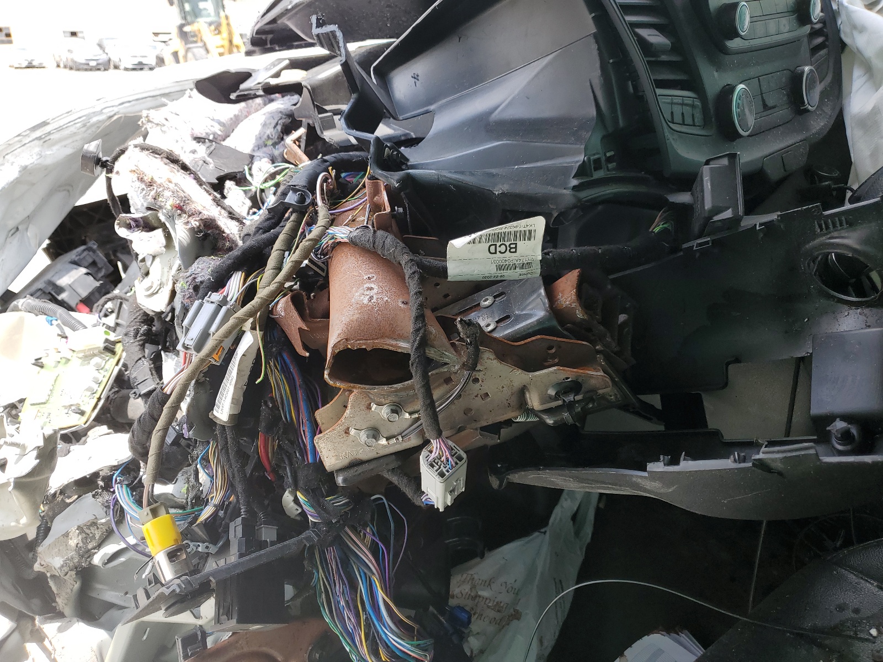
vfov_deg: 53.1
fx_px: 663
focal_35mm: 26
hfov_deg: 67.3
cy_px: 331
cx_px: 442
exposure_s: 1/556
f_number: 1.5
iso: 50
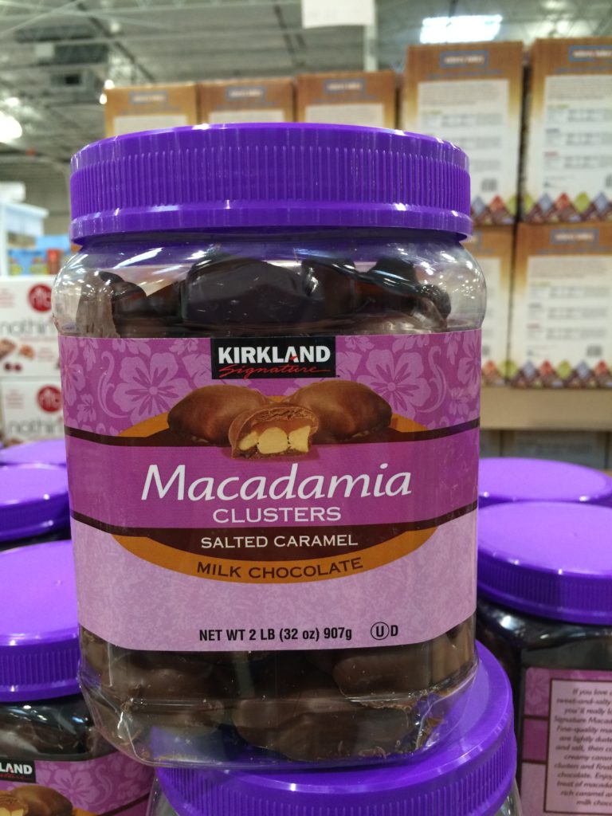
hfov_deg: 48.2
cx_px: 306
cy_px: 408
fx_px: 684
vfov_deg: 61.7
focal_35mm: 29
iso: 125
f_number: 2.2
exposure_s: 1/30
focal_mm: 4.15
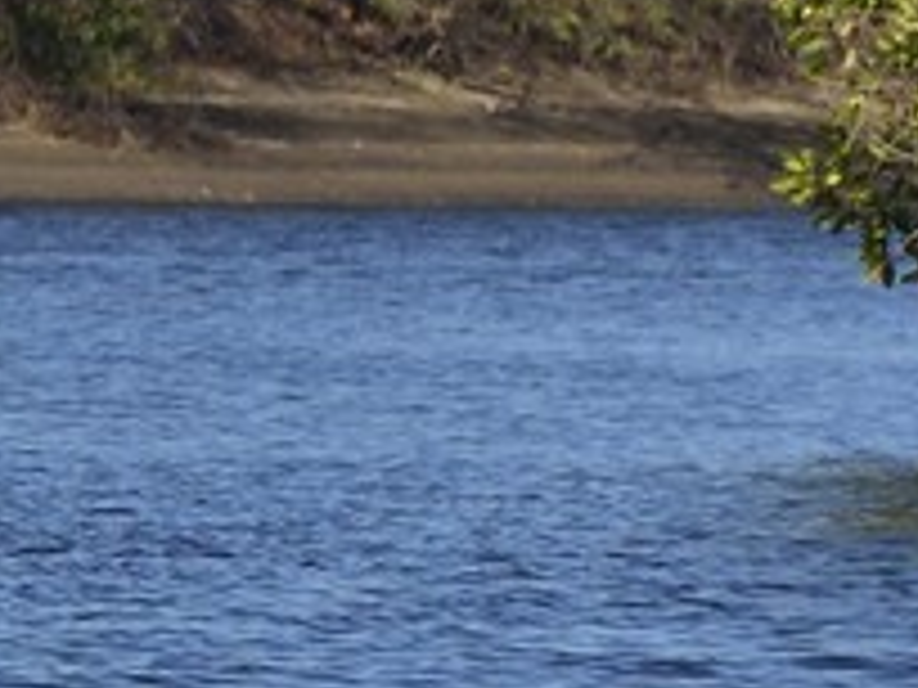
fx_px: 39938
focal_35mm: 1506
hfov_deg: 1.3
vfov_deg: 1.0
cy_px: 27
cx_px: -2452
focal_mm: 200
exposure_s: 1/800
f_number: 9
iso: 400
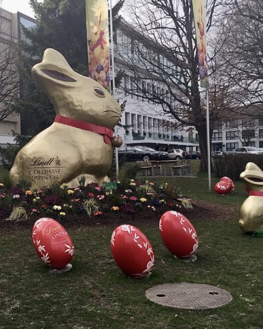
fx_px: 399
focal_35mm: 41
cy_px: 167
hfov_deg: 35.8
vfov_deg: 44.8
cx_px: 72
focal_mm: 4.15
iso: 32
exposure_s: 1/694
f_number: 2.2
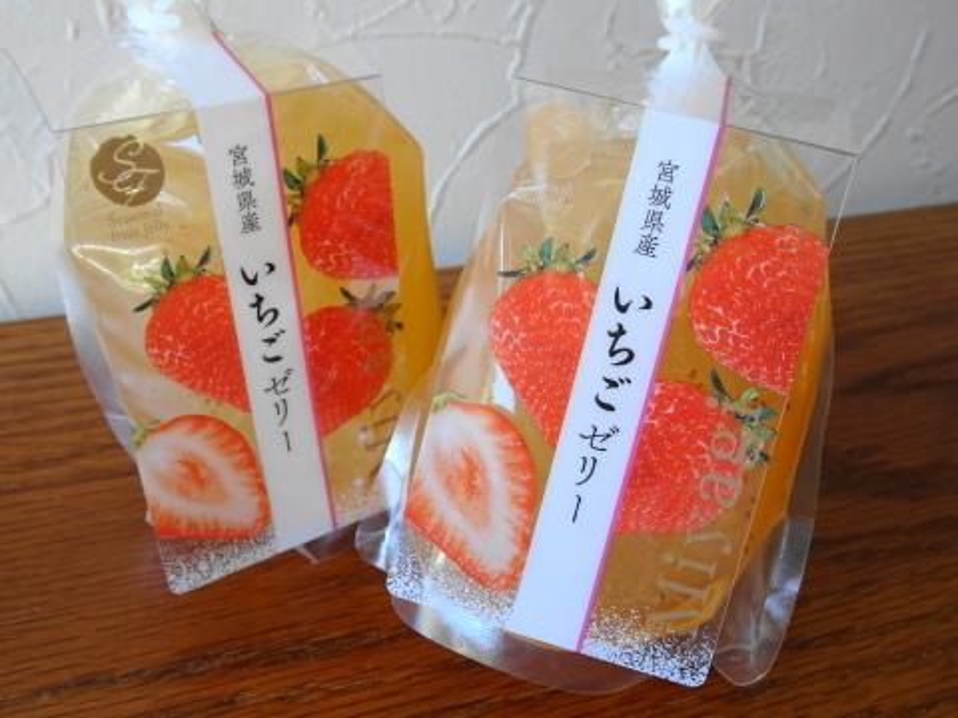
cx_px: 479
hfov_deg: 52.6
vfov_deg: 40.7
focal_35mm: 35
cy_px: 359
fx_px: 969
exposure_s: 1/40
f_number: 4
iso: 160
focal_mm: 5.98
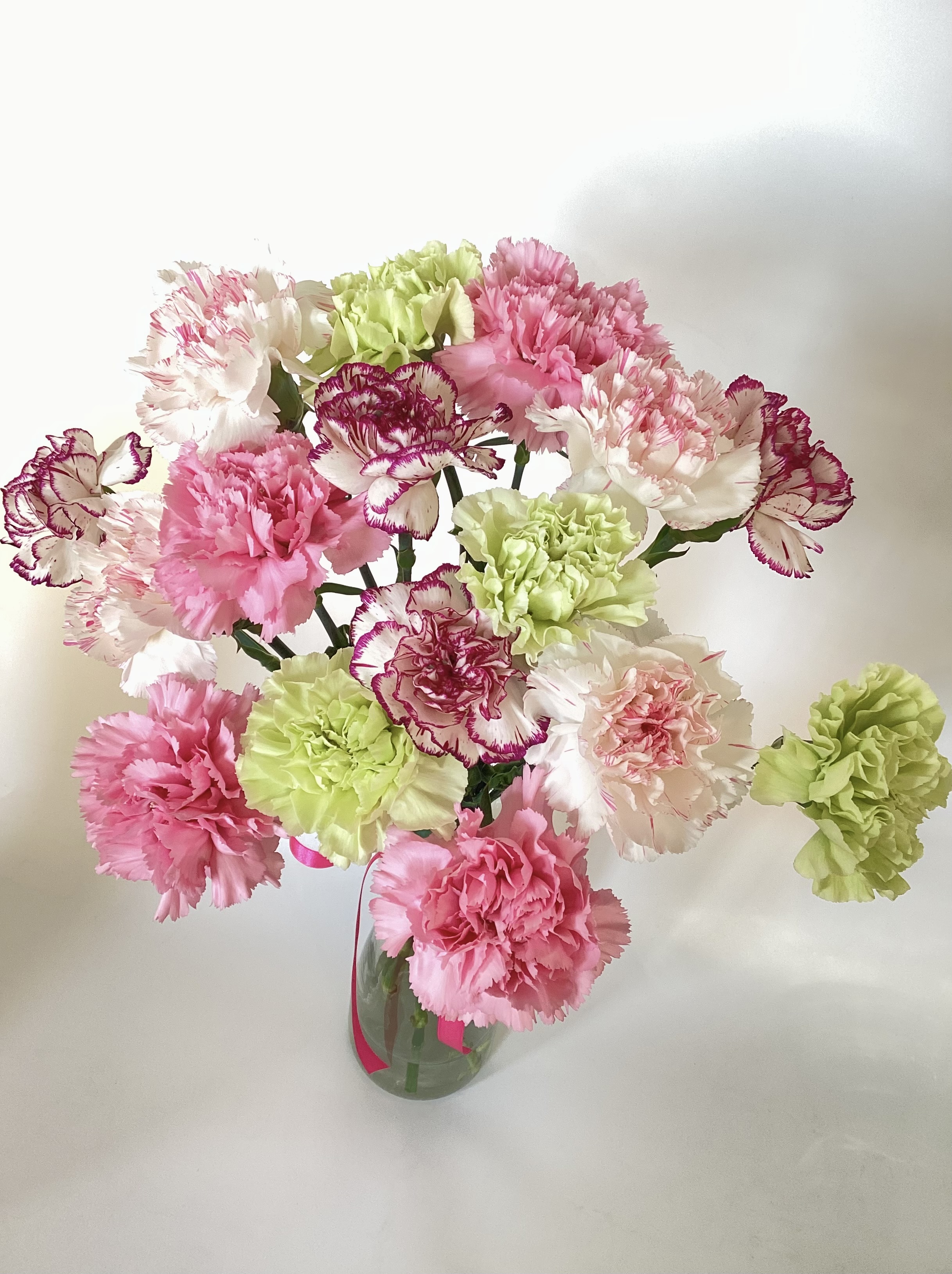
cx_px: 476
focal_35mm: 31
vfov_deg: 58.4
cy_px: 637
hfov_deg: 45.4
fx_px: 1139
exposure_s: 1/60
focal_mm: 3.3
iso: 80
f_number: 2.4
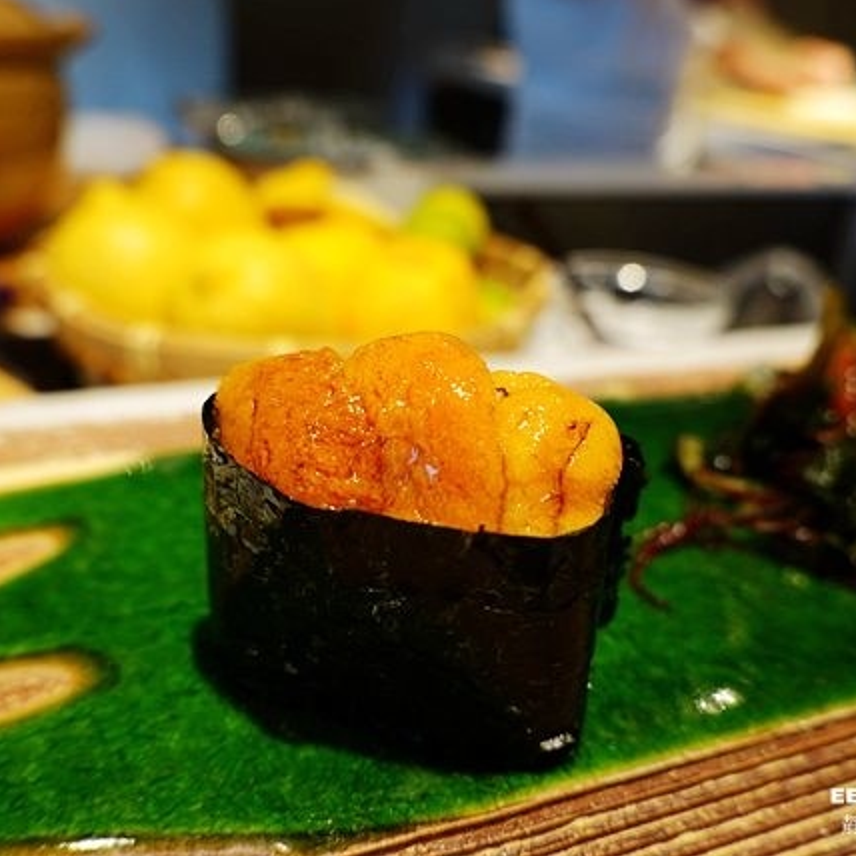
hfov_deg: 52.5
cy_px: 425
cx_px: 390
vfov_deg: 52.5
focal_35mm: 31
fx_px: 867
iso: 320
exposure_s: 1/30
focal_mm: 9
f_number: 2.8
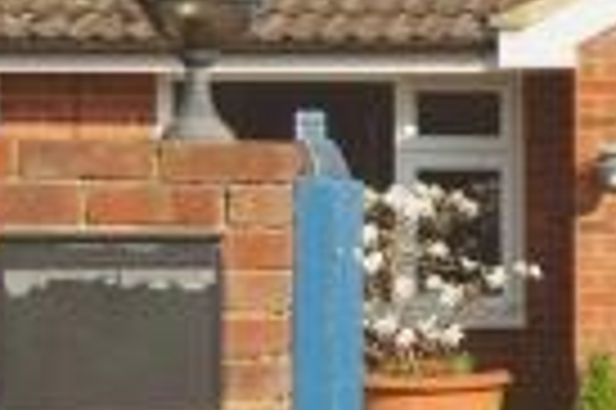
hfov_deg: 14.9
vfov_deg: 10.7
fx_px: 2171
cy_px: 20
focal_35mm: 127
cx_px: 940
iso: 640
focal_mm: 17
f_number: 7.1
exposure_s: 1/2500
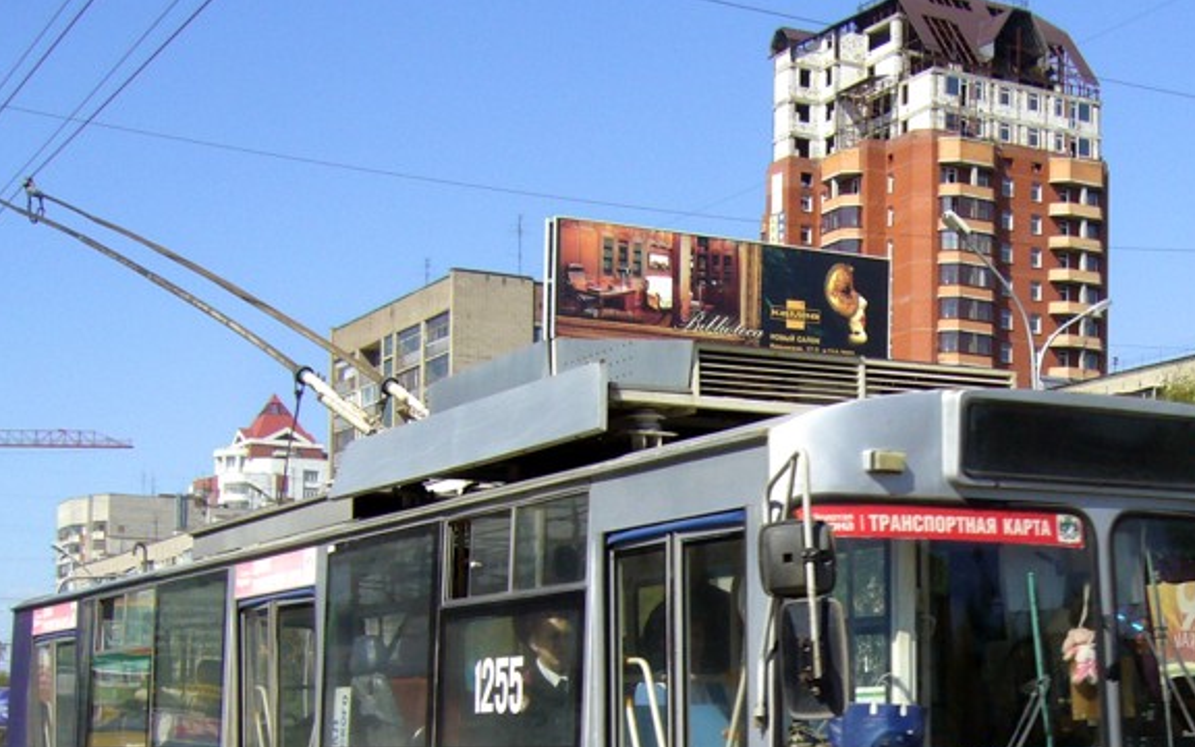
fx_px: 2149
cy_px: 726
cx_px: 923
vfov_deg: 19.2
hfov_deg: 30.5
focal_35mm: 66
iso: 80
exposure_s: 1/400
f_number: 5.6
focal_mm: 5.8
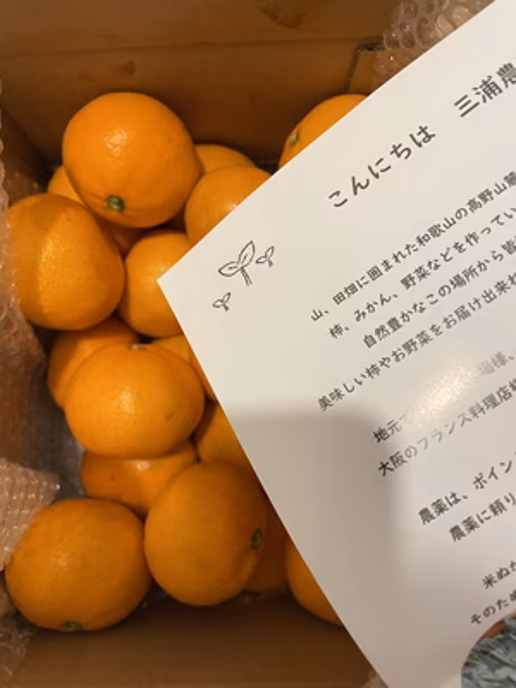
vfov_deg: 67.3
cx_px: 258
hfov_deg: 53.1
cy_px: 344
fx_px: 517
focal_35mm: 26
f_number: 1.6
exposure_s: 1/50
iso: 200
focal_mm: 4.2
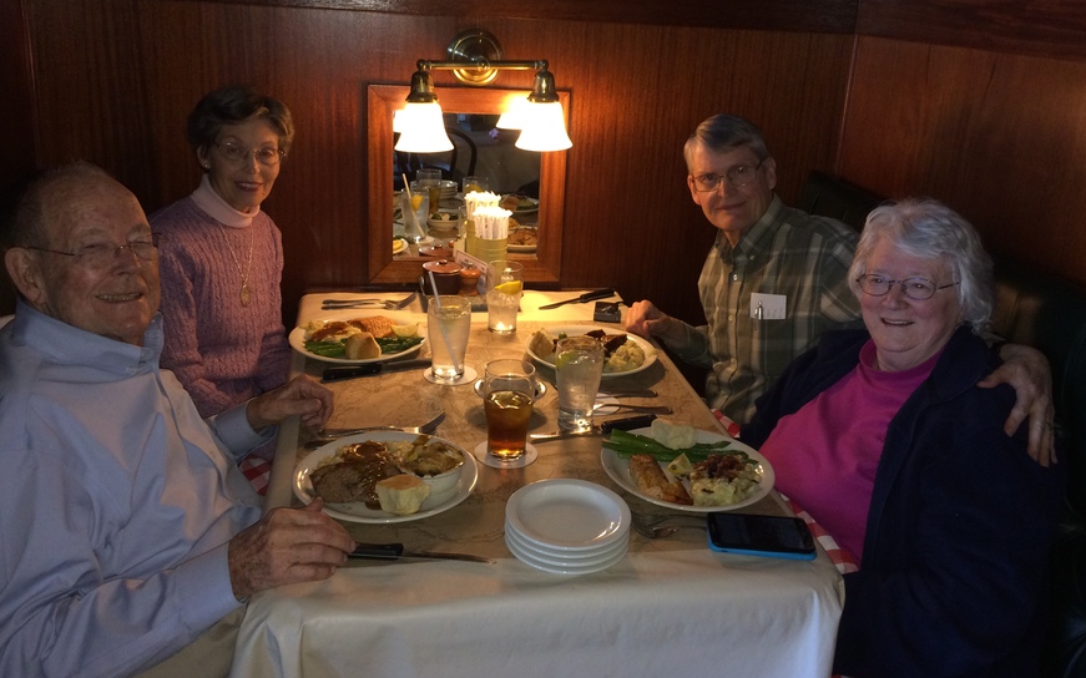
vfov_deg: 39.3
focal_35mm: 32
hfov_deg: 59.7
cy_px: 275
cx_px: 555
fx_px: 947
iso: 160
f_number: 2.2
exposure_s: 1/24
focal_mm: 4.15
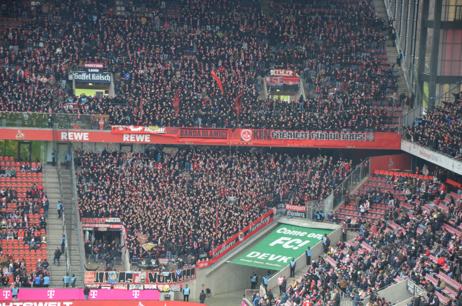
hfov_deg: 14.0
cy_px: 153
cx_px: 231
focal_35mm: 147
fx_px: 1883
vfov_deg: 9.3
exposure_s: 1/125
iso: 1100
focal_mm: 98
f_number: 5.6
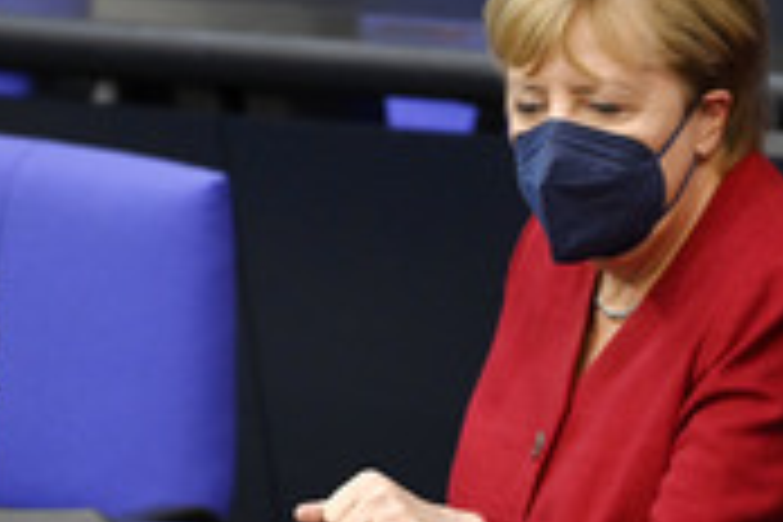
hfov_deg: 1.6
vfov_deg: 1.1
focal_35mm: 1295
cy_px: 513
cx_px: 488
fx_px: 28164
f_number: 5.6
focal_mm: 500
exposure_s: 1/320
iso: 5000
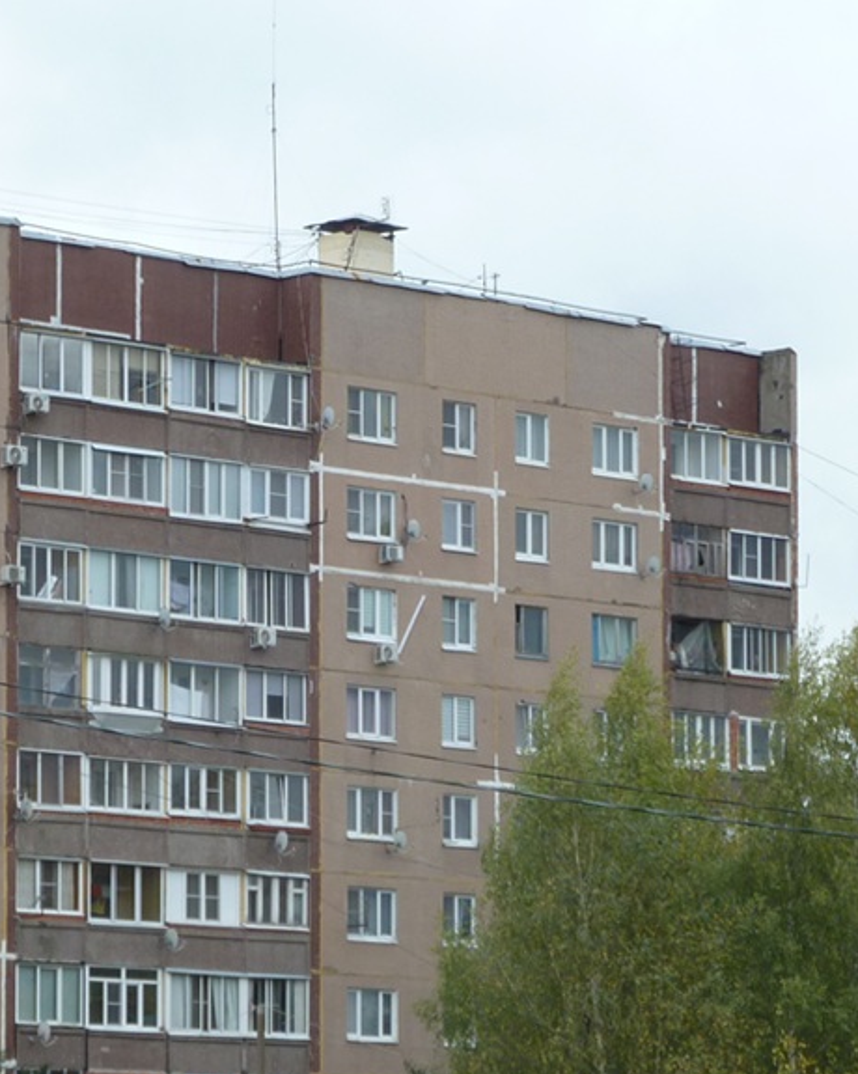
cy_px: 736
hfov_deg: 7.8
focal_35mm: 197
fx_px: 6260
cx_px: 272
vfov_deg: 9.8
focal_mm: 13.7
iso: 80
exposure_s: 1/200
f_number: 4.2
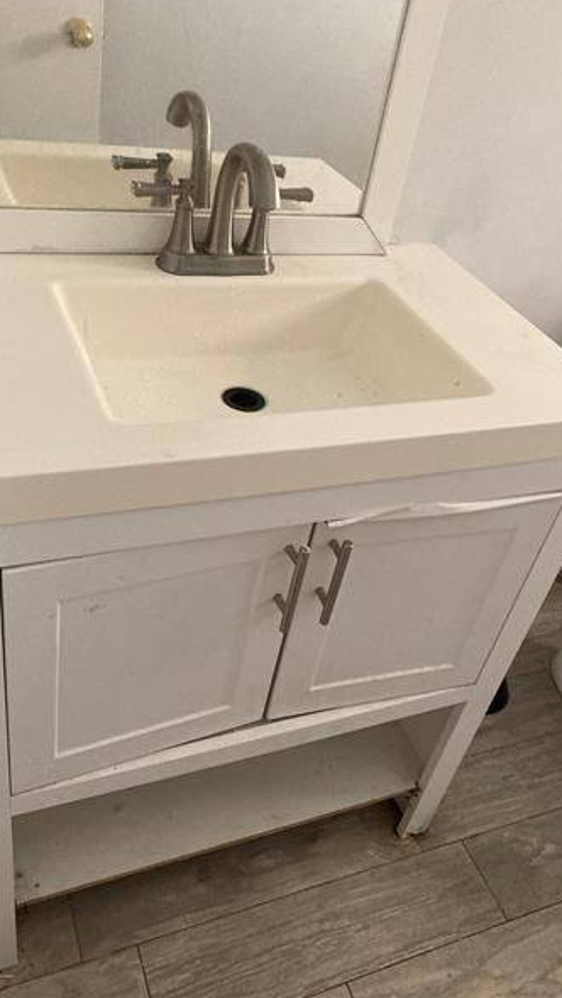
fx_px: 821
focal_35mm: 31
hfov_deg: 37.8
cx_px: 261
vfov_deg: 62.6
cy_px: 492
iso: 320
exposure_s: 1/45
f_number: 1.8
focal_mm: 3.99
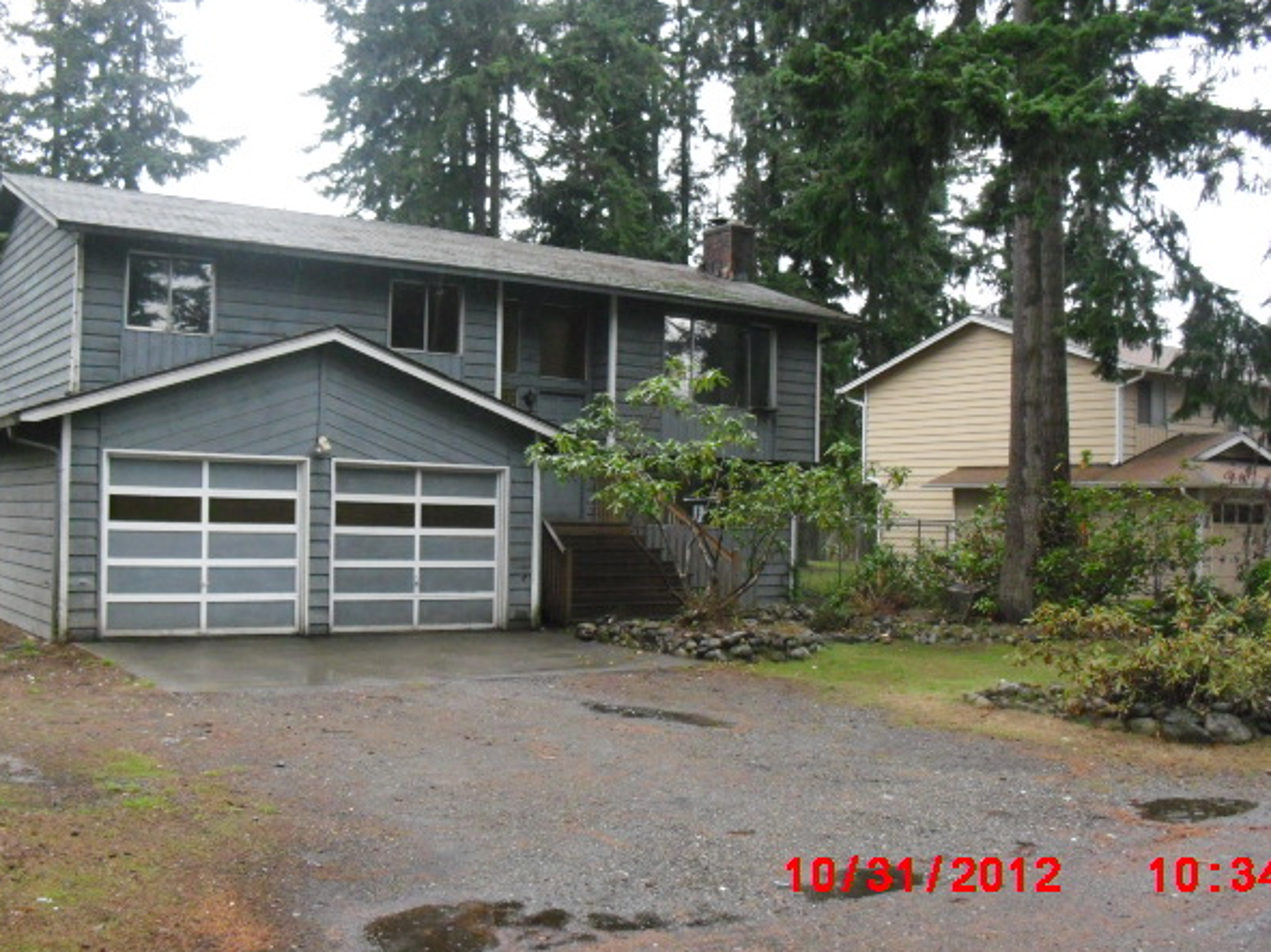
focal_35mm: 39
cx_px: 630
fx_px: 1432
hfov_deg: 47.9
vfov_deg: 36.8
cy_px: 484
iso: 400
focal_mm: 6.3
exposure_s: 1/100
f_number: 3.1
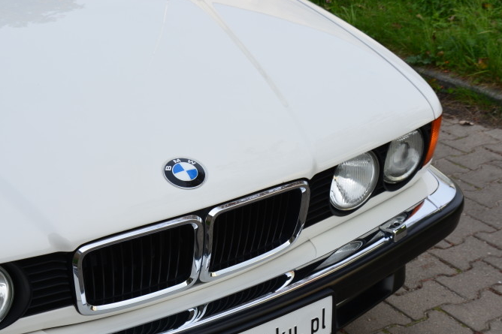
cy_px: 253
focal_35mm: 69
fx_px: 962
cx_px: 227
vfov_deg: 19.6
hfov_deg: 29.2
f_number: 10
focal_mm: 30
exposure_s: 1/80
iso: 200
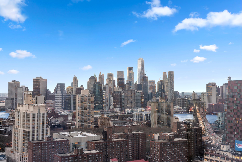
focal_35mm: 50
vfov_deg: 27.0
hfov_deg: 39.6
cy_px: 81
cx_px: 121
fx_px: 336
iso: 80
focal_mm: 50
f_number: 8
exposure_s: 1/1.67
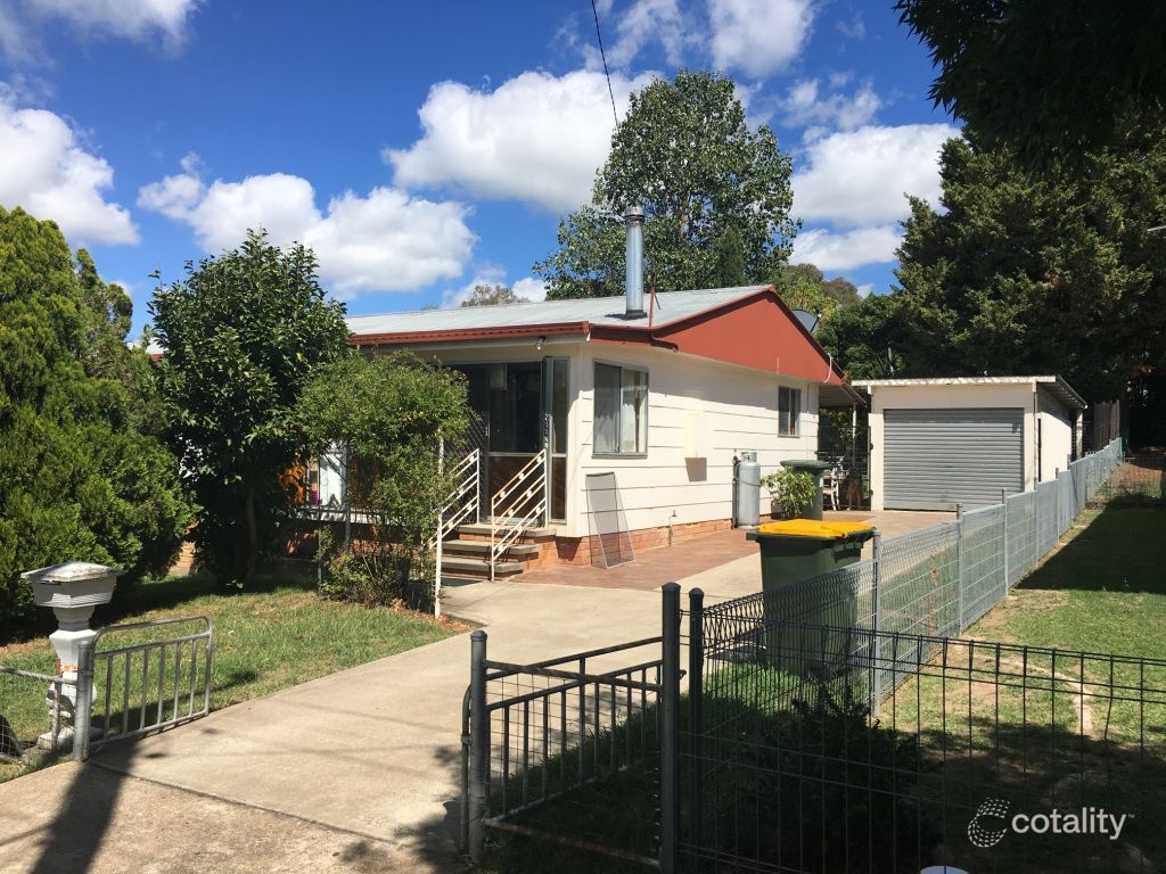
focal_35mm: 29
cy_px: 437
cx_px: 583
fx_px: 977
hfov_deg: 61.7
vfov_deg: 48.2
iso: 25
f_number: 2.2
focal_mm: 4.15
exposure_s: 1/2079
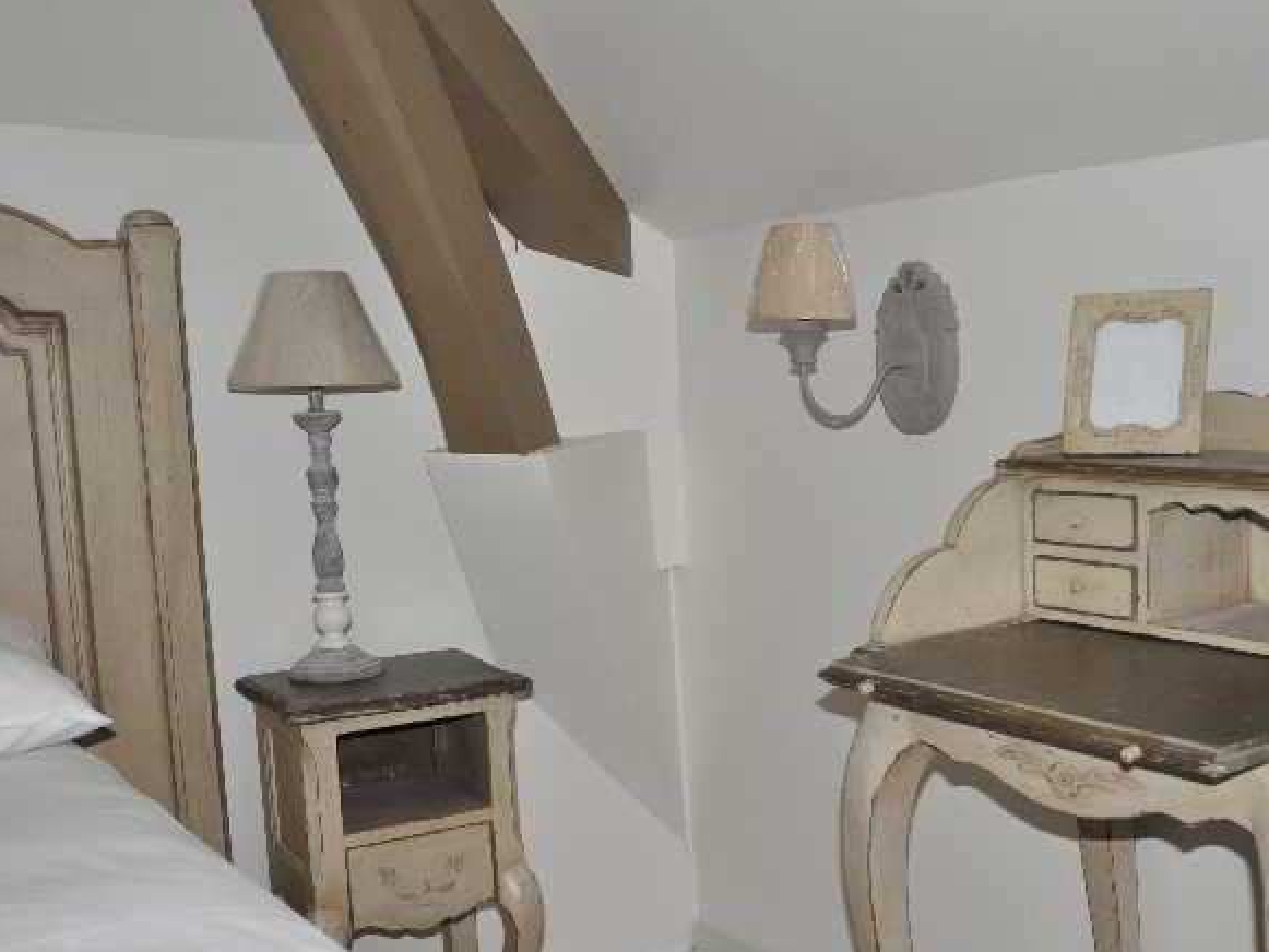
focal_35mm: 42
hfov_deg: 45.0
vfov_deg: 34.5
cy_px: 575
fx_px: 1528
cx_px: 727
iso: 800
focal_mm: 21
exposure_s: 1/60
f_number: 3.8
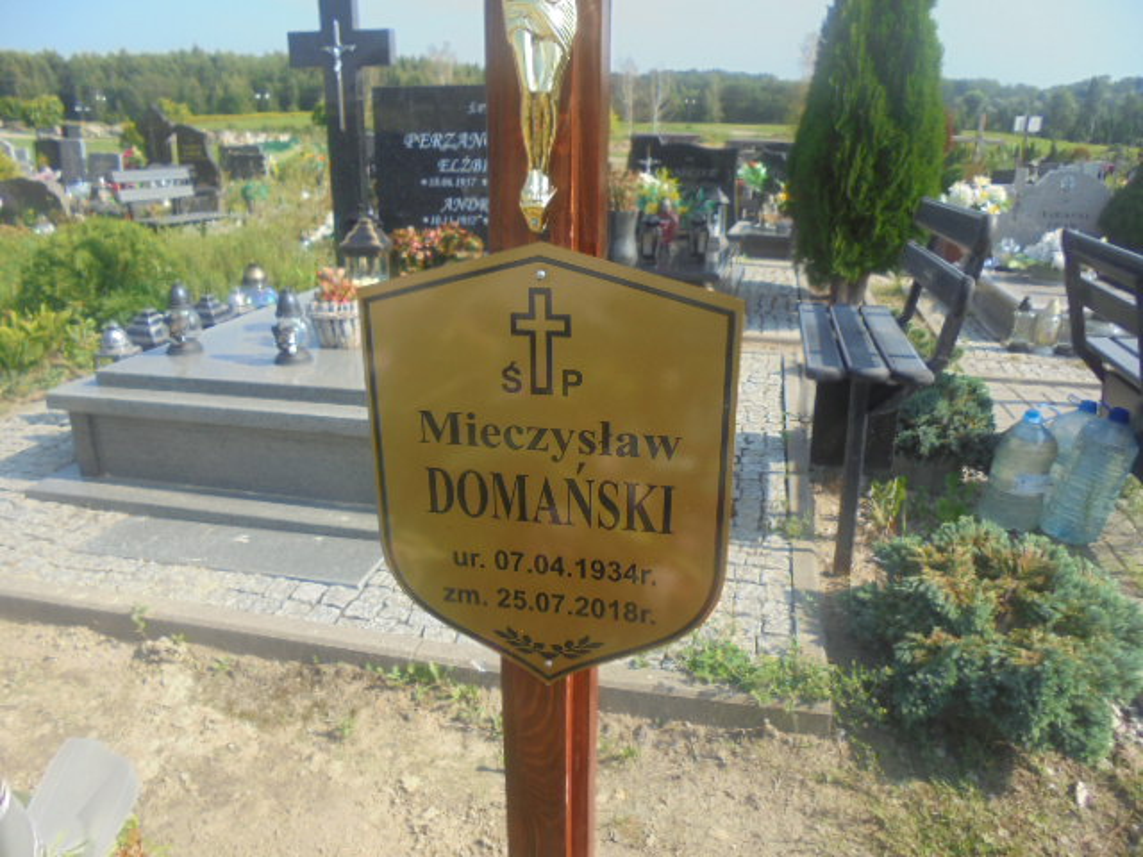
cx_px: 572
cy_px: 428
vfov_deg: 53.1
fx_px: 859
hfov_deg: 67.3
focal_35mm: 26
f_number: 3.5
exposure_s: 1/500
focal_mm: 4.6
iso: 100
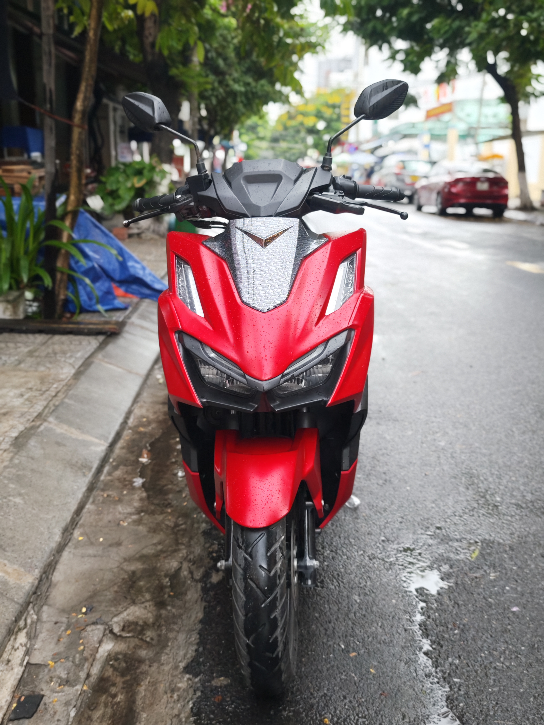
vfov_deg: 52.6
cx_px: 272
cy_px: 362
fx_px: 733
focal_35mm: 35
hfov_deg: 40.7
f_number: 1.63
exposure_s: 1/50
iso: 125
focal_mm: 8.72
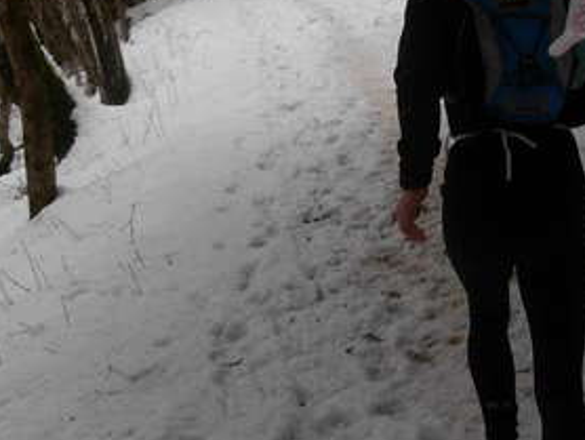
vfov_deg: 18.0
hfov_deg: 23.7
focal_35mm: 82
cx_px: 372
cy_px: 156
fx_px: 1387
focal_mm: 6.3
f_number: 2.9
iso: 79
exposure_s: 1/296
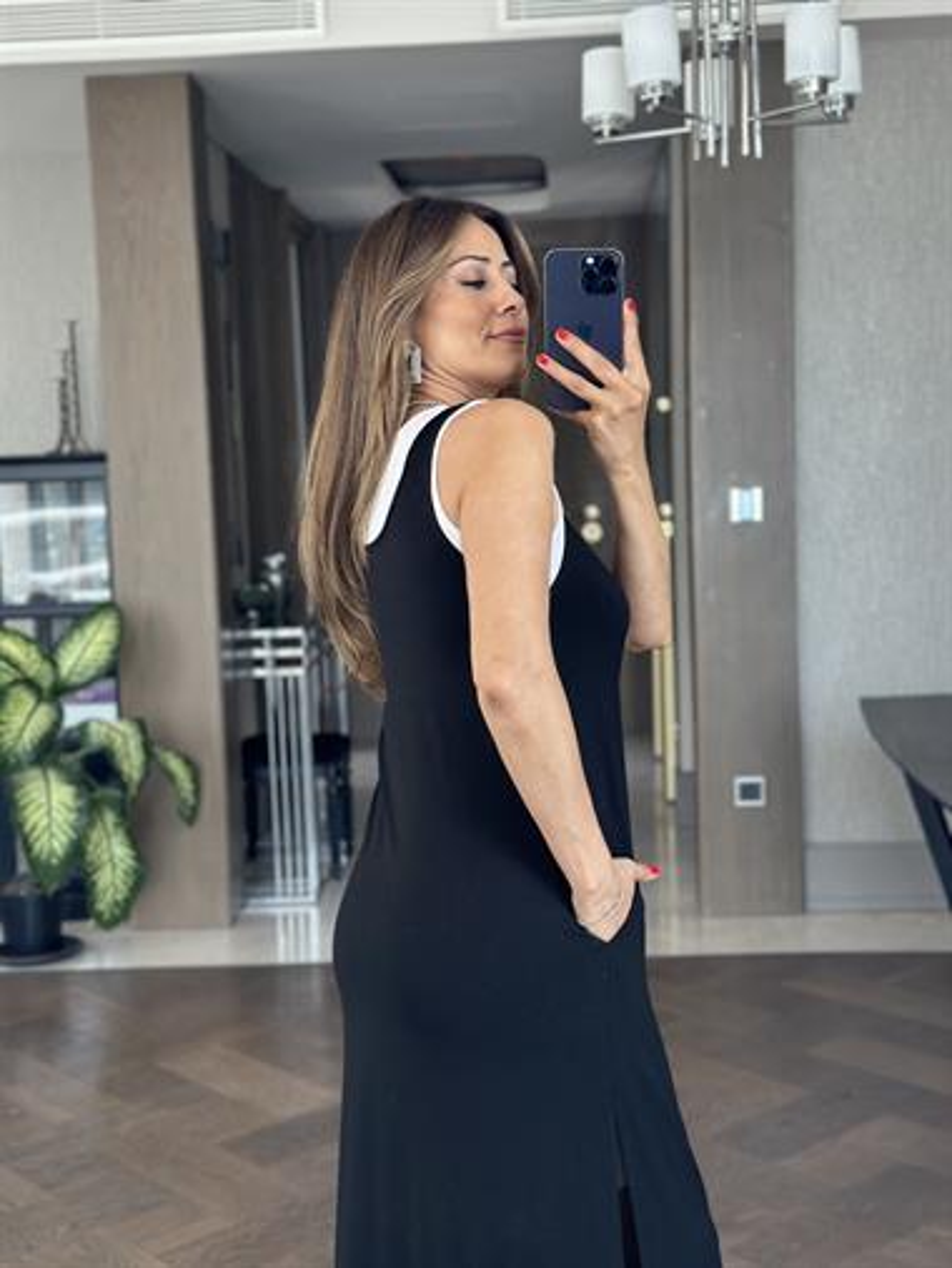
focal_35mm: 48
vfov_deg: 39.6
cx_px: 476
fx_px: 1759
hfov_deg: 30.3
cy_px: 634
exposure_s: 1/121
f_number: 1.78
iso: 125
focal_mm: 6.86
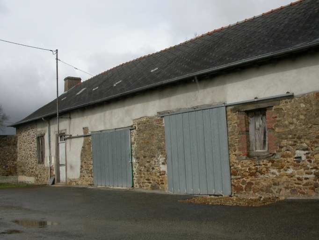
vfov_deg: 37.7
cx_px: 160
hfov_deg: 49.0
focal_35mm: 38
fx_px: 350
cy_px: 120
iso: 100
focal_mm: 7.85
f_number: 7.5
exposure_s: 1/457
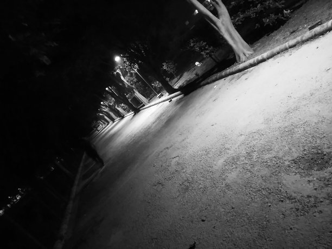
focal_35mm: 26
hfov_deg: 67.3
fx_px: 249
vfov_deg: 53.1
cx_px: 166
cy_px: 124
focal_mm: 3.82
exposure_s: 1/17
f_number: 2.2
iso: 6400
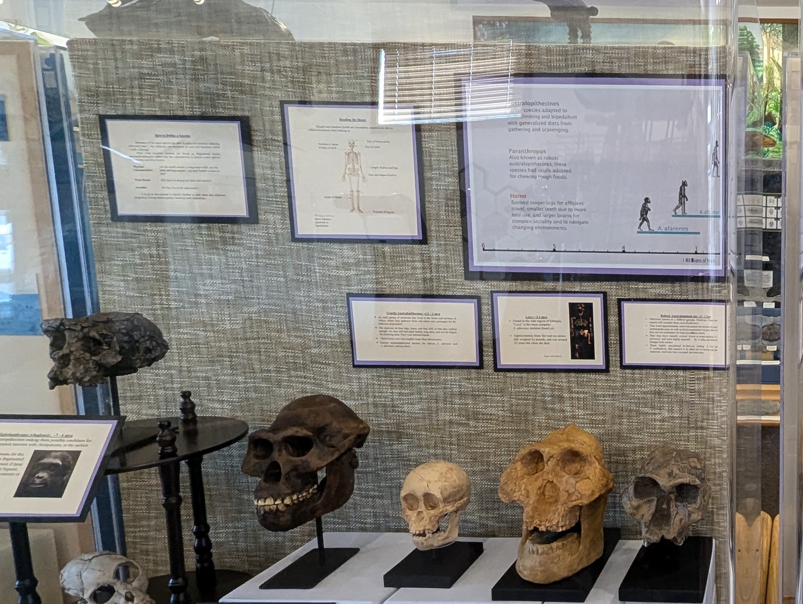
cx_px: 797
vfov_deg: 49.8
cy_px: 326
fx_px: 650
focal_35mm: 28
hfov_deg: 51.3
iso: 170
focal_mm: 1.95
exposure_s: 1/24
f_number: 2.2
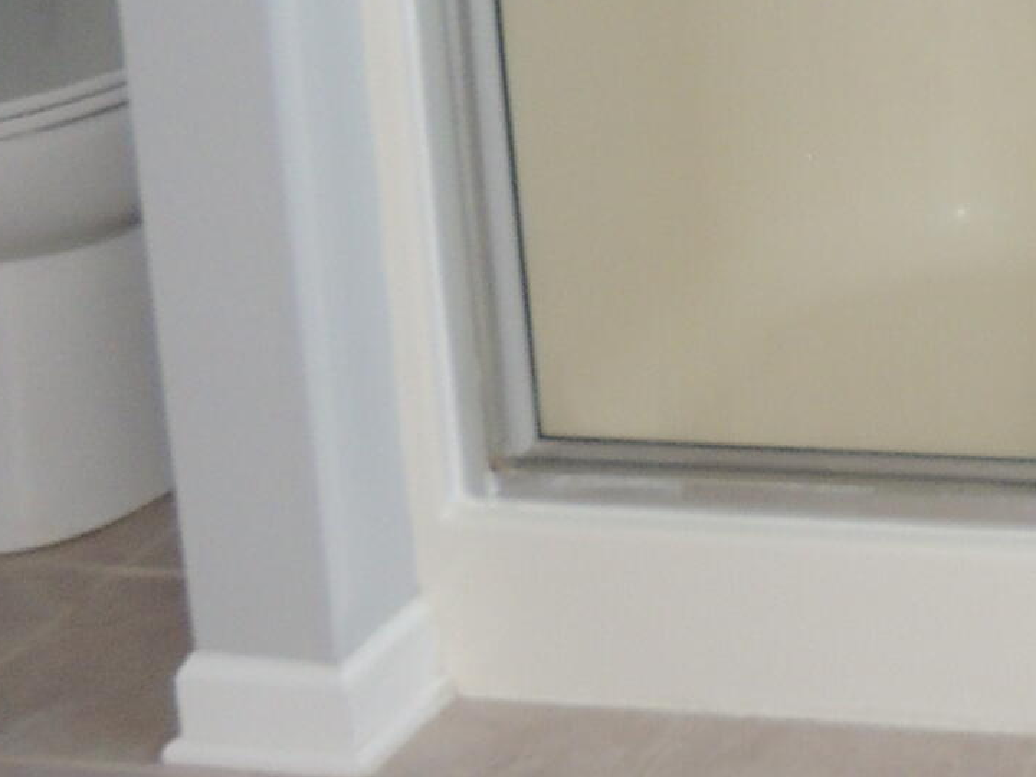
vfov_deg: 14.1
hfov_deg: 17.7
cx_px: 1540
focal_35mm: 100
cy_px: -296
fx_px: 2993
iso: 200
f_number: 3
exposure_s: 1/30
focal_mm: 4.3
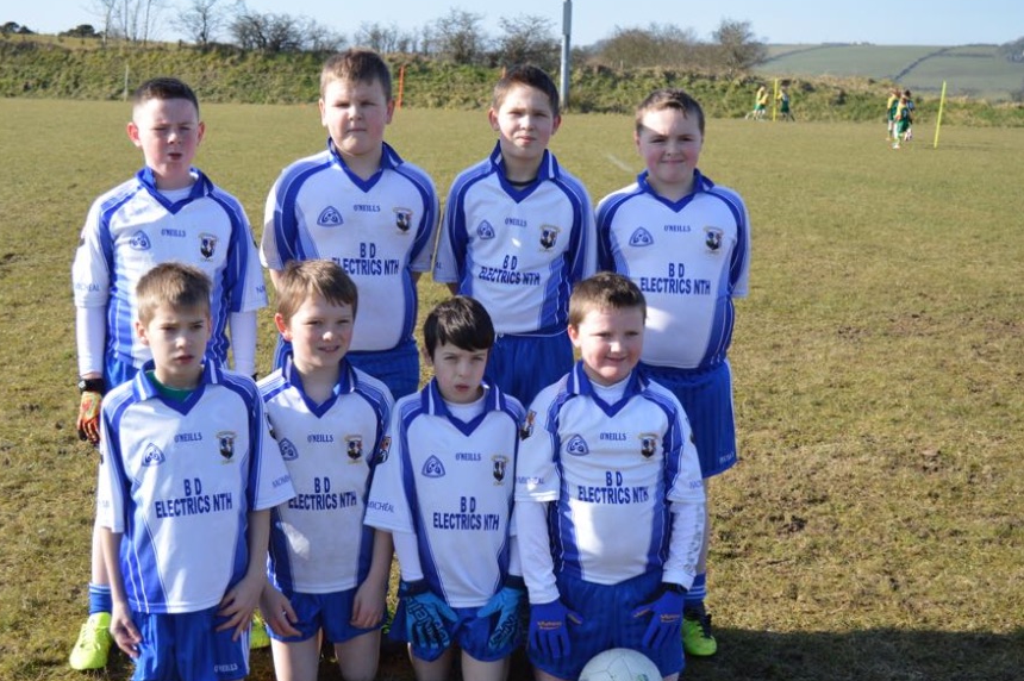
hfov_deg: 39.9
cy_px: 351
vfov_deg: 27.2
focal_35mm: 50
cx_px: 442
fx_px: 1409
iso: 400
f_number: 5.6
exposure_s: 1/1250
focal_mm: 29
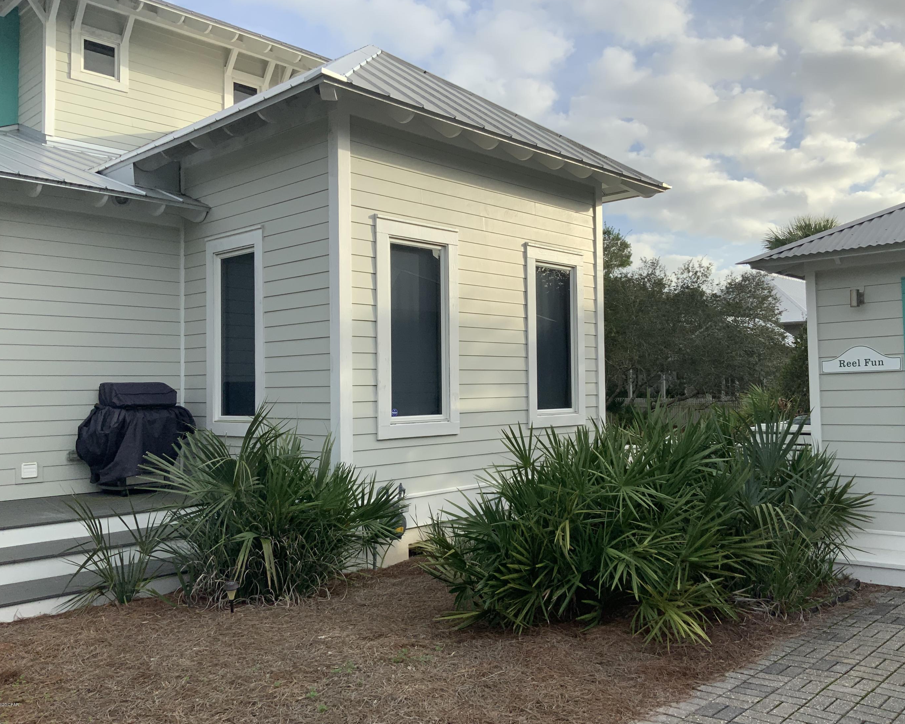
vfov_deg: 47.1
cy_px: 356
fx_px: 830
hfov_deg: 57.1
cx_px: 488
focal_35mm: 31
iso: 16
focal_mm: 3
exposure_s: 1/1250
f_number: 1.8
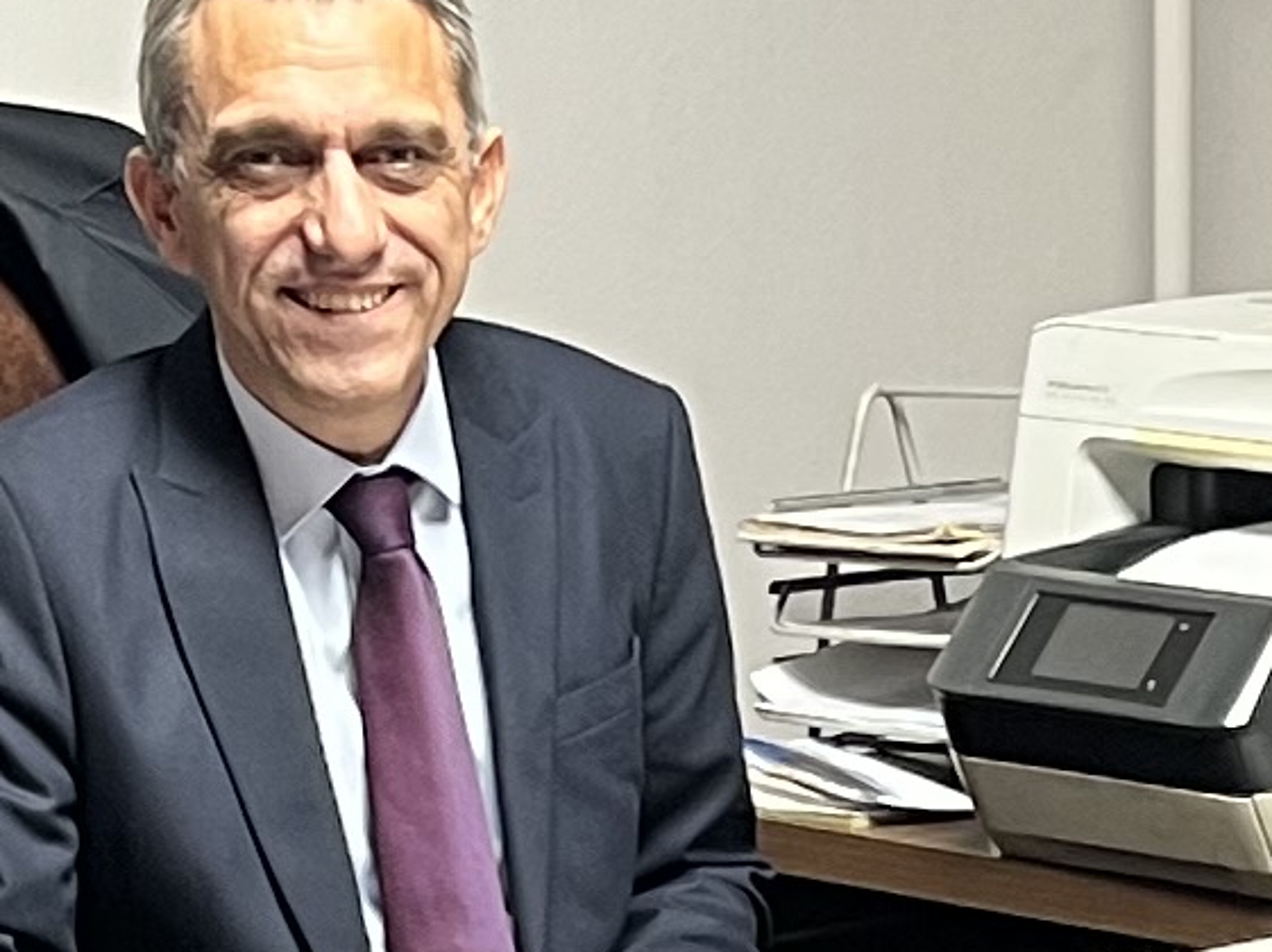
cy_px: 1616
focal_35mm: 187
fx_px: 6867
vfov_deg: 7.7
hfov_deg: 10.6
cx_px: 1016
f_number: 1.5
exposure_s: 1/50
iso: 125
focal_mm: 5.7
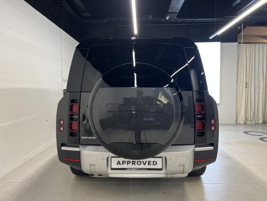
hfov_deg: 67.3
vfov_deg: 53.1
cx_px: 134
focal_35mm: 26
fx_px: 201
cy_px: 100
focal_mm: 5.7
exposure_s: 1/100
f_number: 1.5
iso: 125
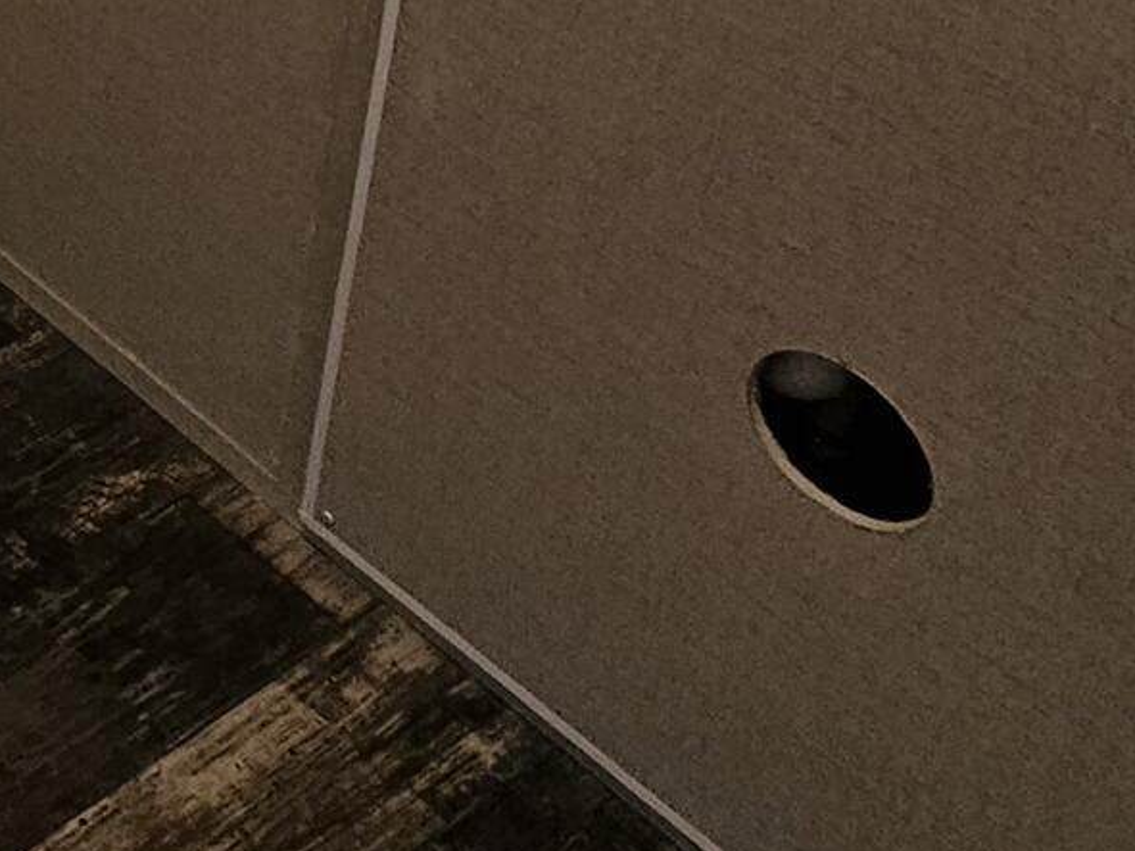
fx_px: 2164
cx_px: -885
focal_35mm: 66
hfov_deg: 20.8
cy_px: -1020
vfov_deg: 15.6
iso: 80
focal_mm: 2.2
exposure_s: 1/60
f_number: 2.2
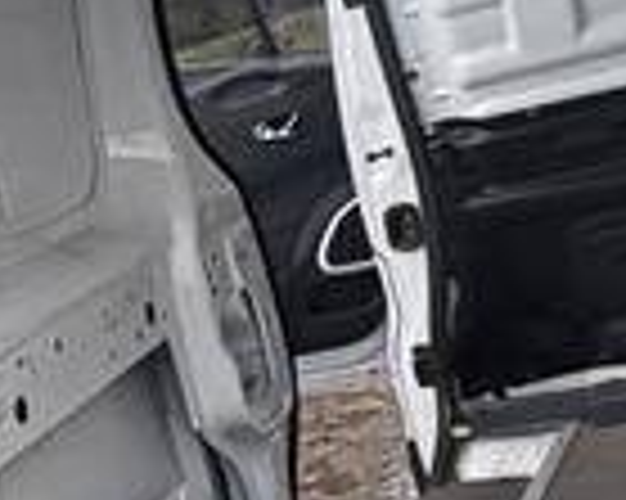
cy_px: 554
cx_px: -446
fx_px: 1629
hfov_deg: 18.0
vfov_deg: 16.9
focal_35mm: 88
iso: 64
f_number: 2.2
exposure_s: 1/231
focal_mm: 2.22
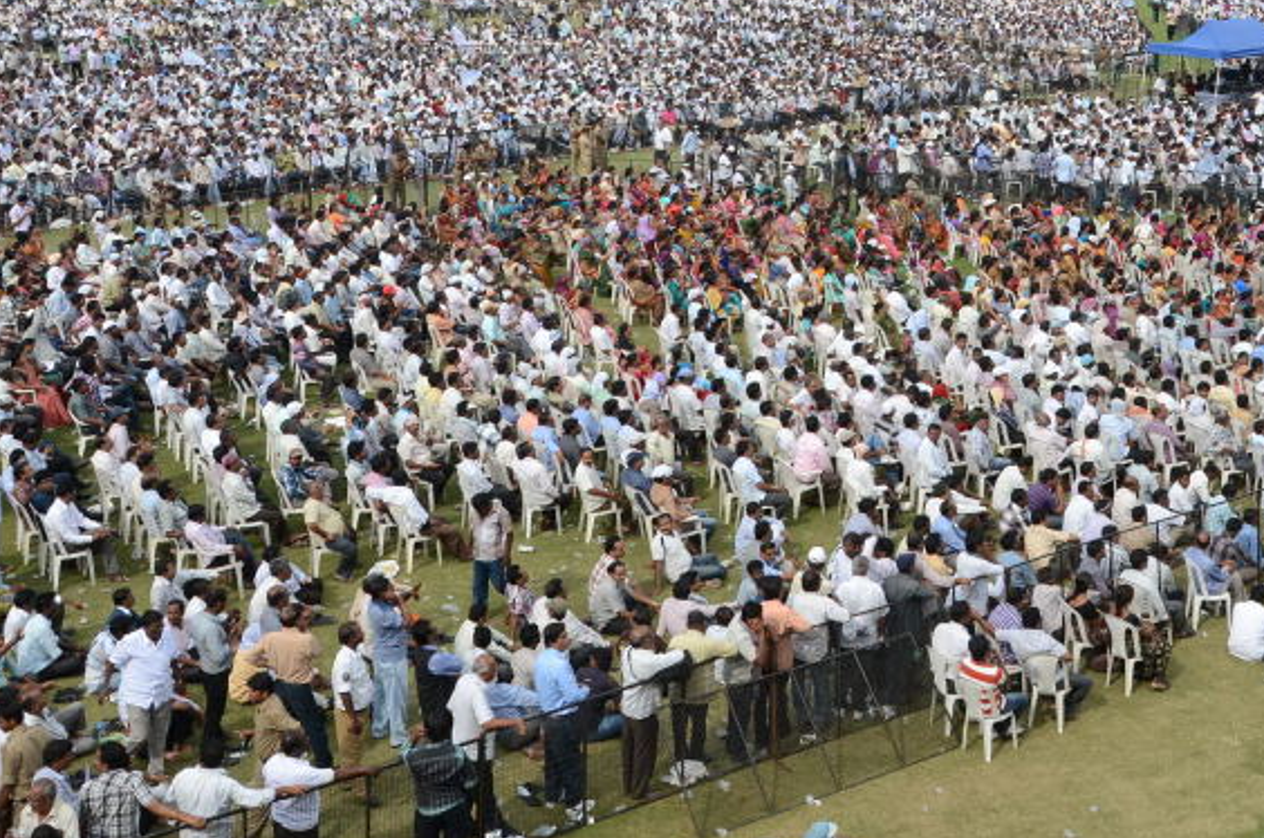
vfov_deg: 26.8
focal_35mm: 49
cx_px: 849
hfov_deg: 39.9
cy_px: 137
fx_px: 1717
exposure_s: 1/640
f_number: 7.1
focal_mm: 18
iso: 400
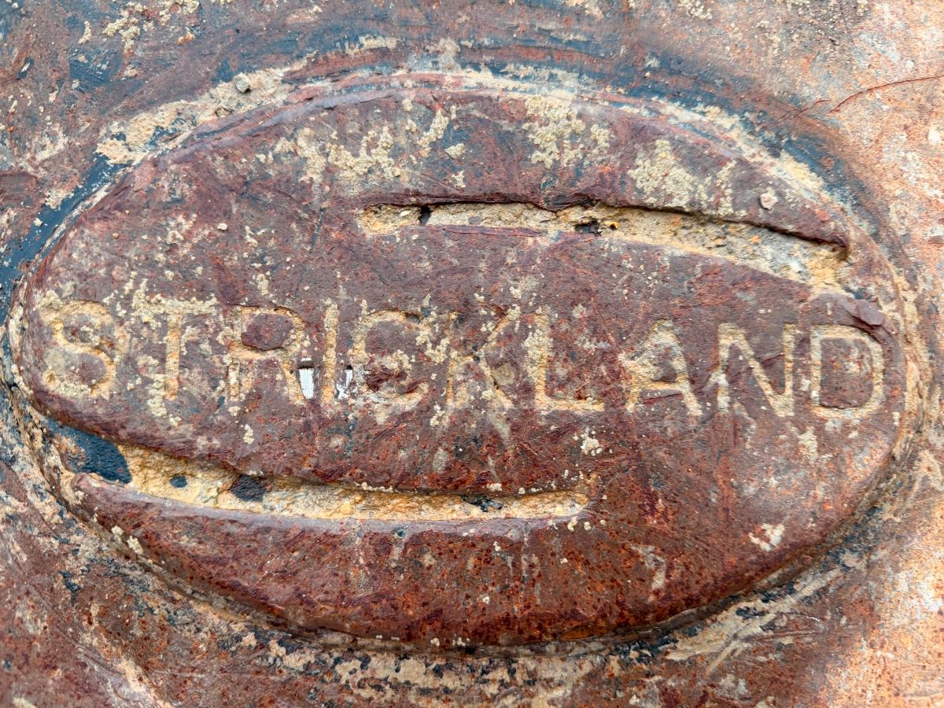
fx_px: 654
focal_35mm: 24
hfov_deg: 71.6
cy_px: 354
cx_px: 472
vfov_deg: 56.8
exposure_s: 1/172
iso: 80
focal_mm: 6.76
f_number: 1.78
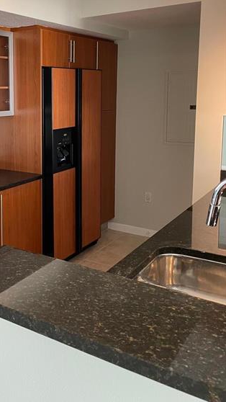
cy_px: 149
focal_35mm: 39
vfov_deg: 51.0
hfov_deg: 29.2
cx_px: 22
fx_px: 415
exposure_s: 1/60
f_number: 1.6
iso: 200
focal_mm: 4.2
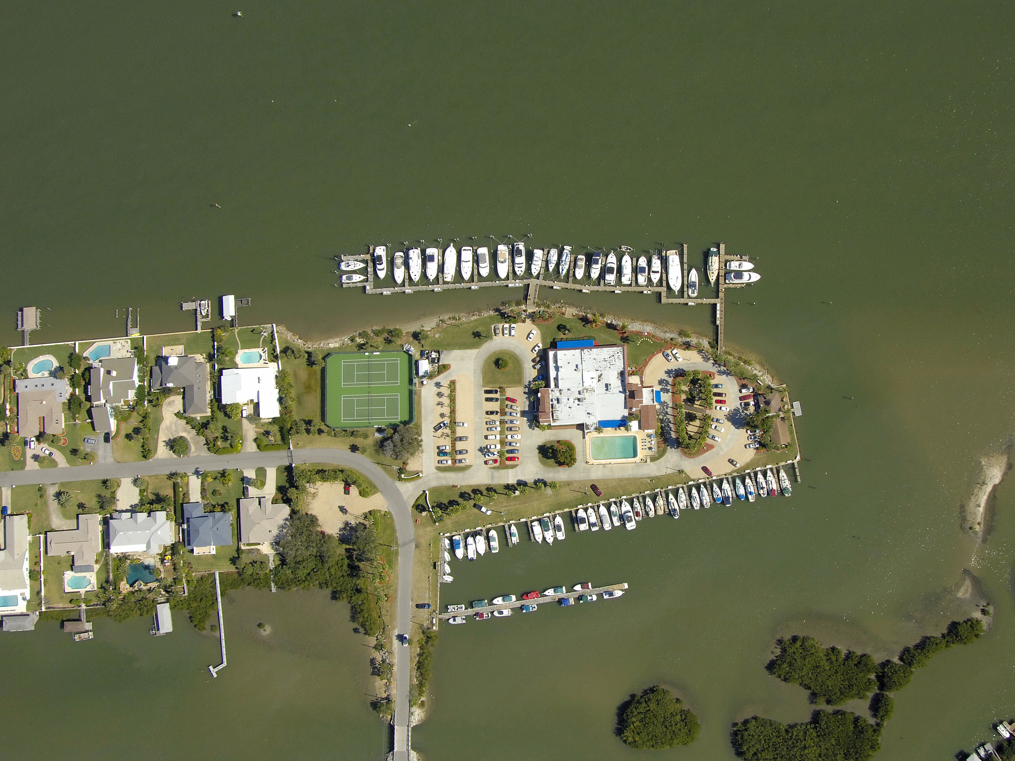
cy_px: 383
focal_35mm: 41
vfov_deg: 35.1
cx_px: 585
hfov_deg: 45.6
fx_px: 1202
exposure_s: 1/1000
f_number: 7.6
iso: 400
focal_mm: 24
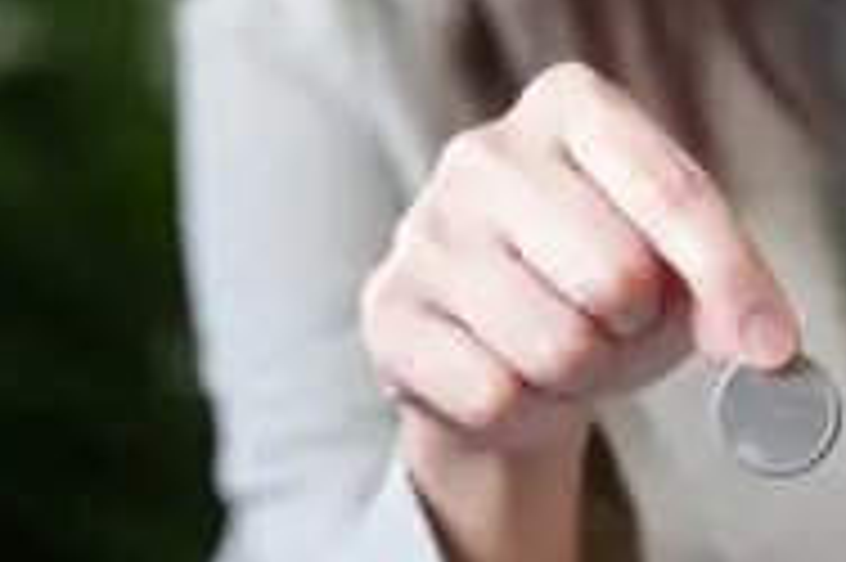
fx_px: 6363
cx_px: 864
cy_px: 674
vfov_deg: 5.0
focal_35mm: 271
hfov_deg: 7.6
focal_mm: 85
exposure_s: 1/160
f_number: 2.8
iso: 320
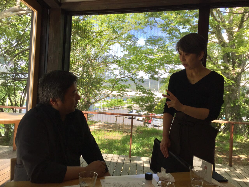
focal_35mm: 29
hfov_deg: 61.7
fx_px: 209
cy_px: 94
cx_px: 124
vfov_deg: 48.2
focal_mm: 4.15
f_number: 2.2
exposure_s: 1/366
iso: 32
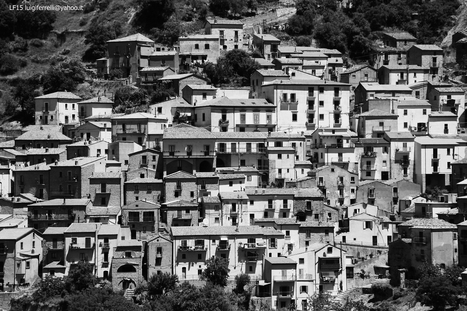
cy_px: 156
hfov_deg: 14.4
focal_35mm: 142
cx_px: 234
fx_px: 1847
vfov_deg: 9.6
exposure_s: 1/500
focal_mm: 95
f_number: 11
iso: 200
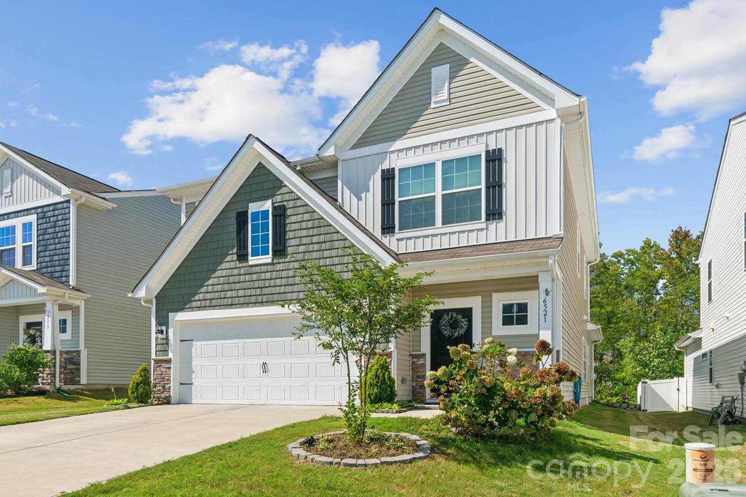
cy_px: 248
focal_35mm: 22
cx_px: 373
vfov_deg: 56.1
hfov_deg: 77.3
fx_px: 466
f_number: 5
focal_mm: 15
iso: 100
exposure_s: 1/320
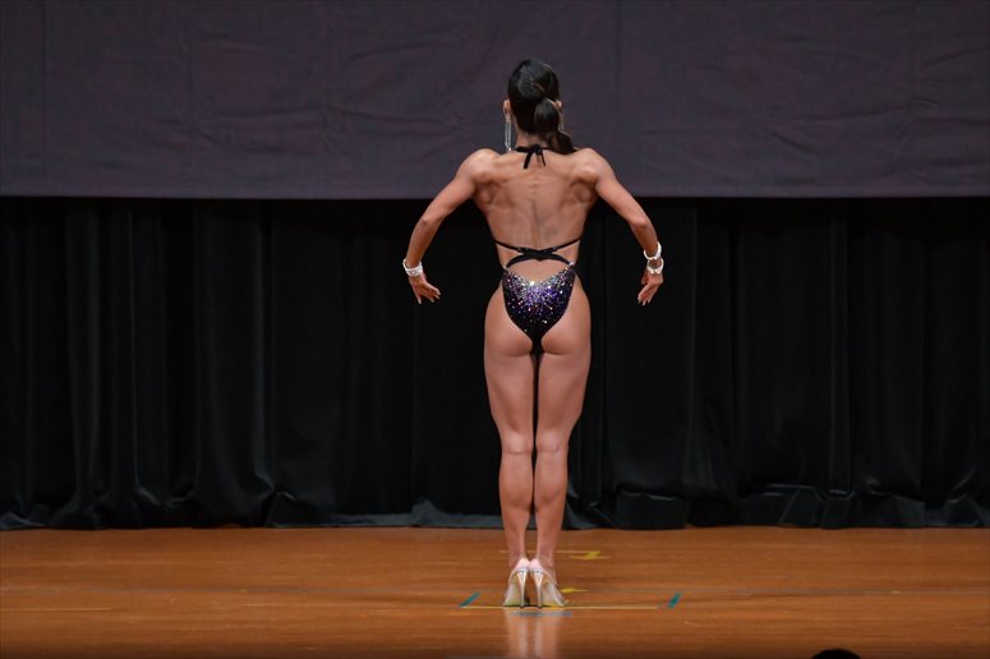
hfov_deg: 7.2
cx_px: 495
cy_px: 330
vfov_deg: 4.8
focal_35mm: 285
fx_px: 7834
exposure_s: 1/400
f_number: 5.6
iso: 4000
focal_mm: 190
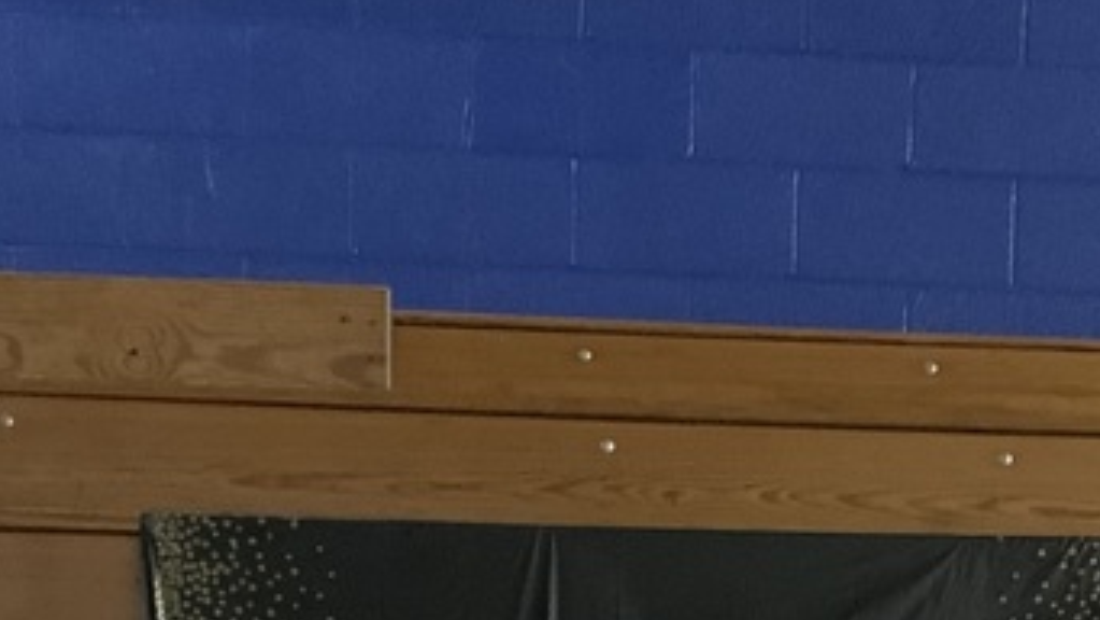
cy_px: 1143
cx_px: 668
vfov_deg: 12.8
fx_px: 2480
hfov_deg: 25.0
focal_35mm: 85
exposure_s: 1/15
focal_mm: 4.25
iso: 1600
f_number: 1.8
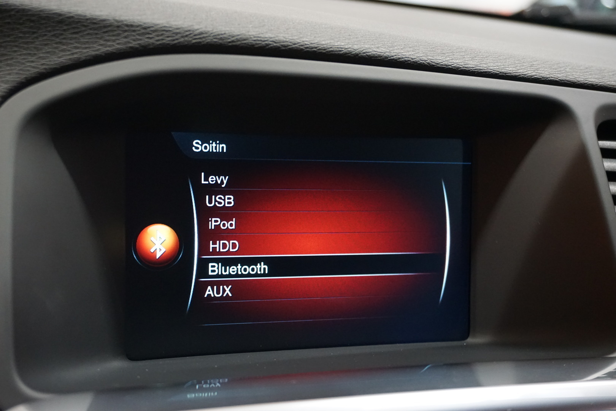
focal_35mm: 46
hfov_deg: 42.3
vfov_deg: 28.9
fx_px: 796
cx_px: 308
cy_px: 206
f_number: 5
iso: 2500
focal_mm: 31
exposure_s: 1/60
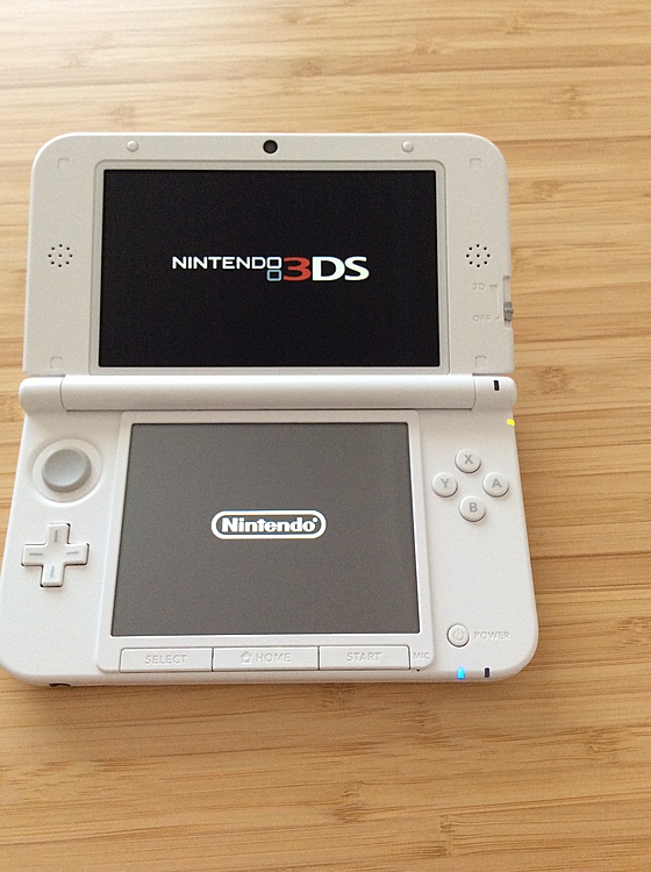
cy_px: 436
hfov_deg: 44.0
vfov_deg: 56.9
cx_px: 326
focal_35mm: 32
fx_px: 805
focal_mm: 3.3
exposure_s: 1/24
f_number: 2.4
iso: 100
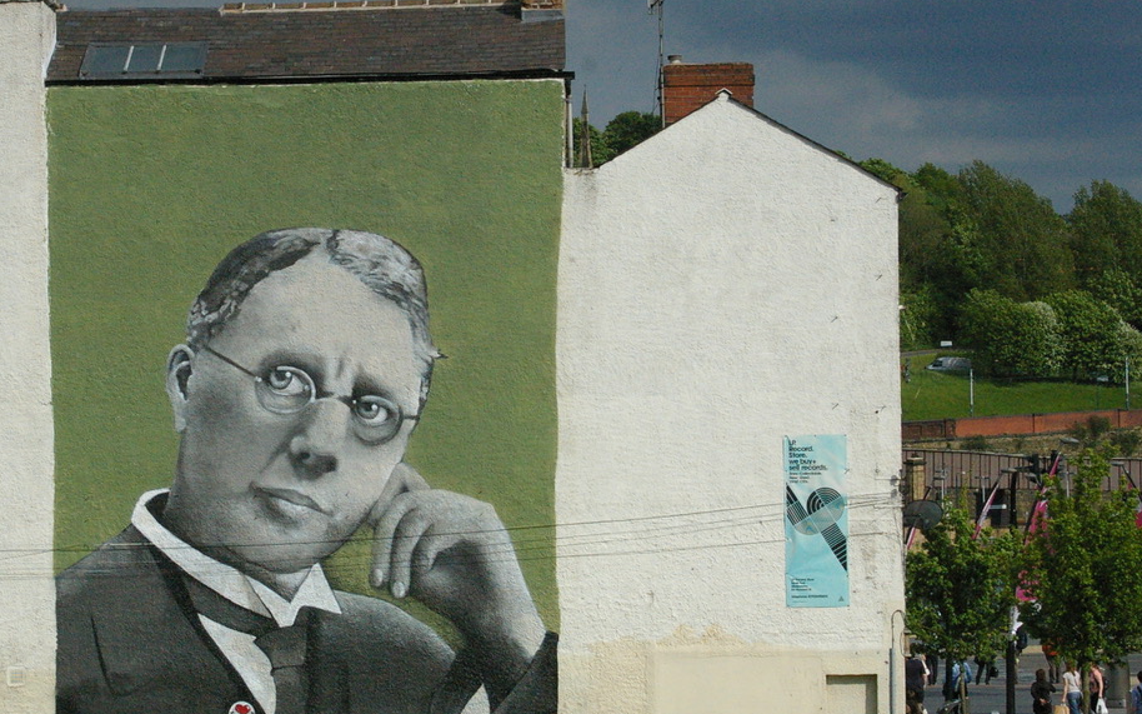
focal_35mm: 107
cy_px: 354
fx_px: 3330
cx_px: 372
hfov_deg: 19.4
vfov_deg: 12.2
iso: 1600
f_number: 11
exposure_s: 1/3000
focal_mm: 50
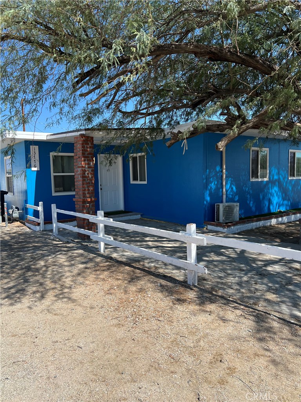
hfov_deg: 53.1
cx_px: 150
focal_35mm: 26
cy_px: 201
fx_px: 301
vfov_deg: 67.3
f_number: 1.5
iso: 50
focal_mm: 5.7
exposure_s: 1/3077
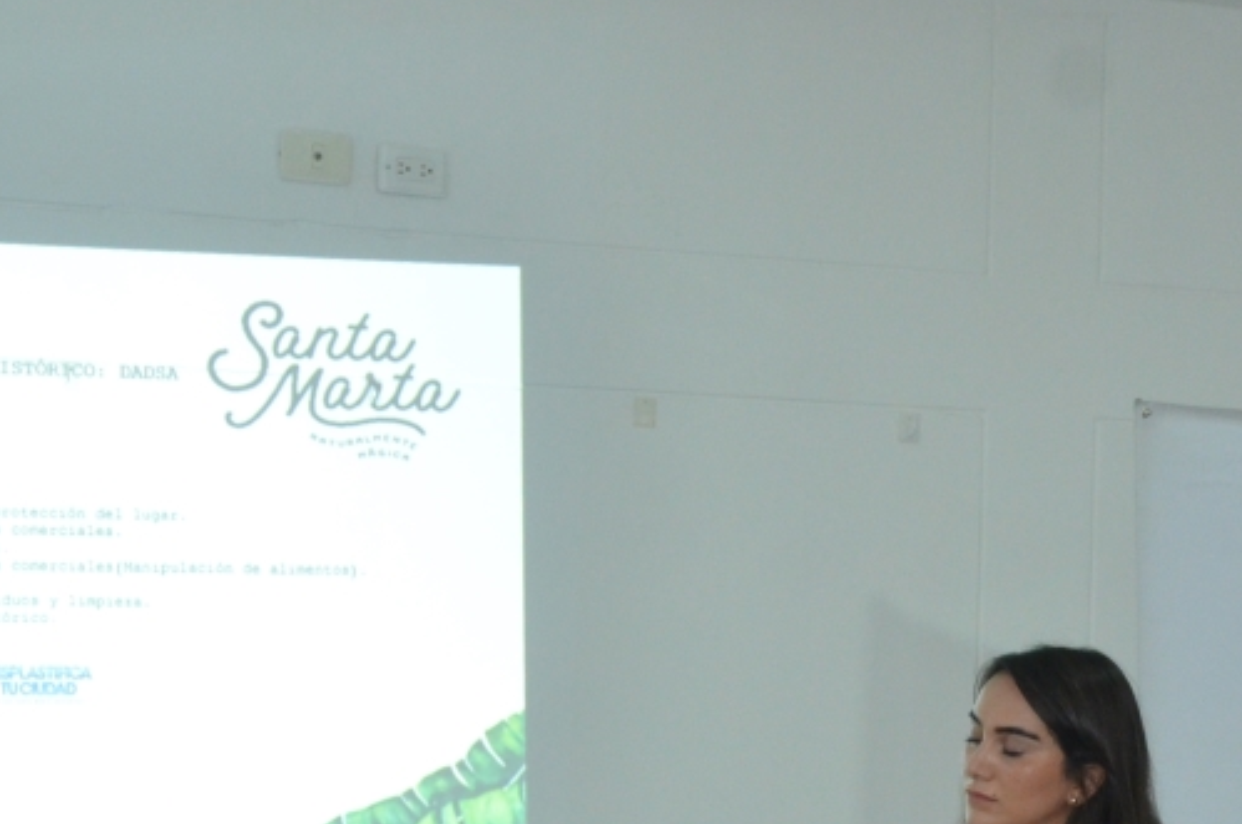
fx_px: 4719
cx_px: 734
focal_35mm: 137
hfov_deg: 15.0
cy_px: 711
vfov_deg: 9.9
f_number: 5.6
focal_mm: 38
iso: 1600
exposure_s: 1/60
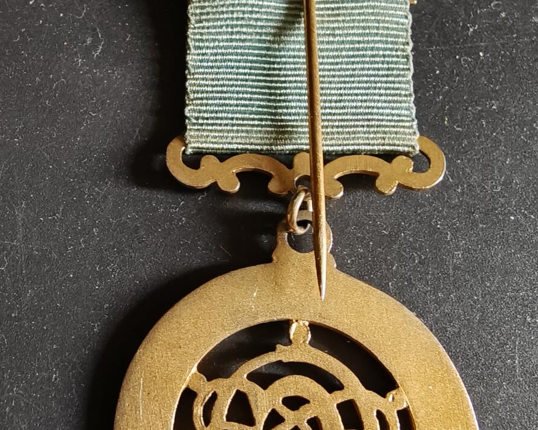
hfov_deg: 40.9
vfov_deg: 32.4
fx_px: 716
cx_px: 330
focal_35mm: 45
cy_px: 351
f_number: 2
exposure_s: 1/20
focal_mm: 2.32
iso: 3200
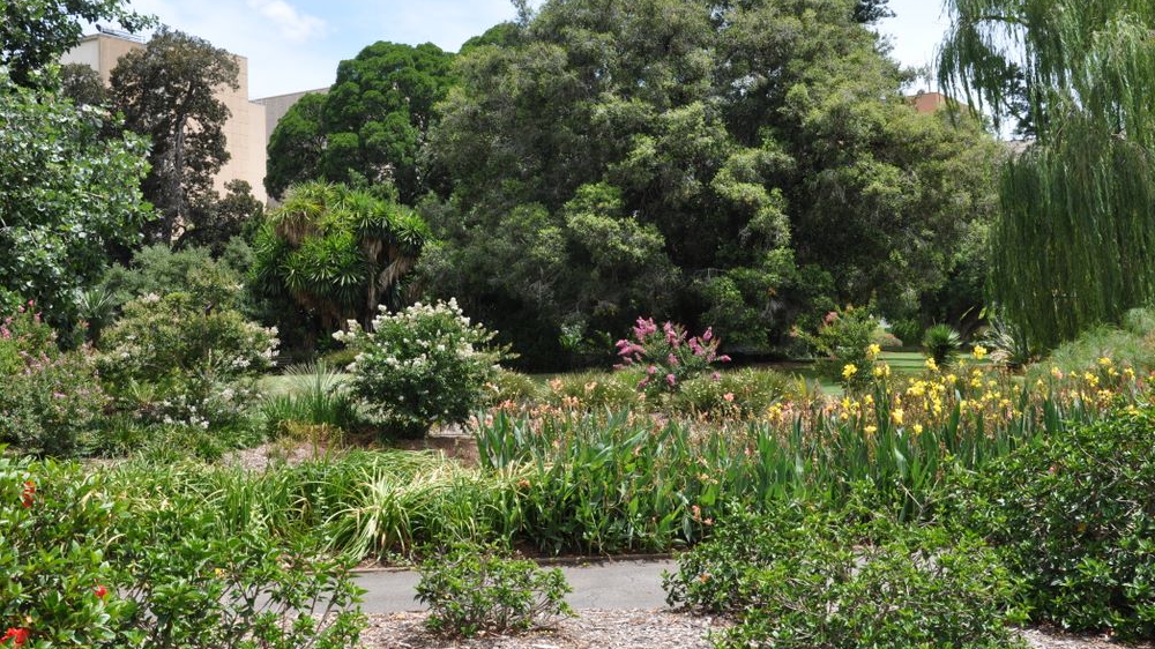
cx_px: 590
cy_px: 286
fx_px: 1378
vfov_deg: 26.5
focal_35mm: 45
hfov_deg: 45.5
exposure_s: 1/125
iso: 200
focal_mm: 28
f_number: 11
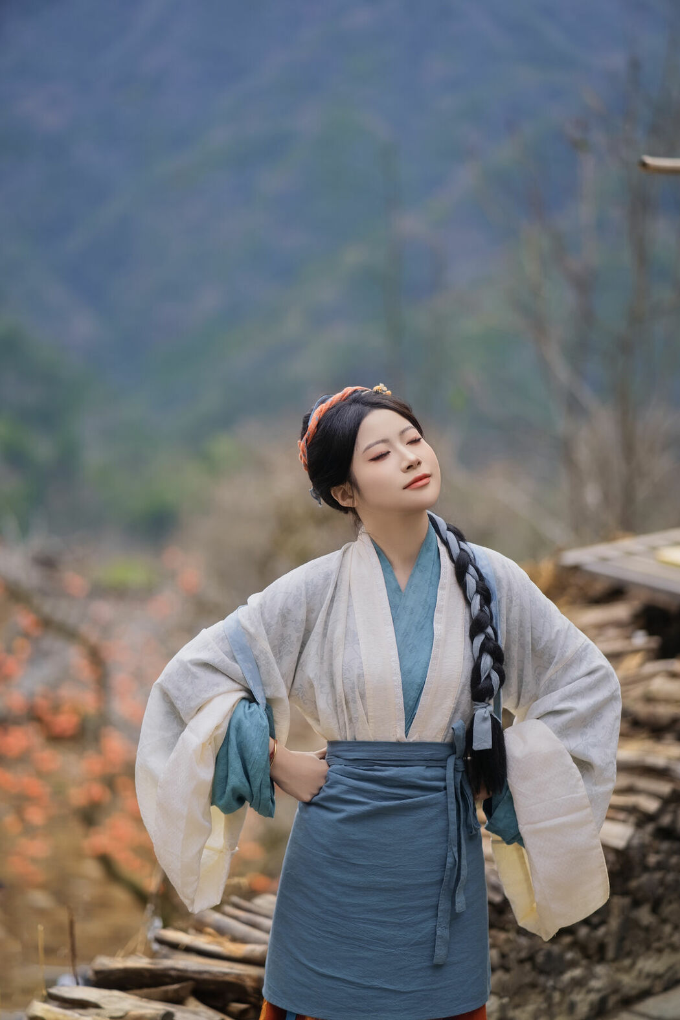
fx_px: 2408
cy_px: 510
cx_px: 340
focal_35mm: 85
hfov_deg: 16.1
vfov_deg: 23.9
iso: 50
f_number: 1.8
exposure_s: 1/200
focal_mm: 85
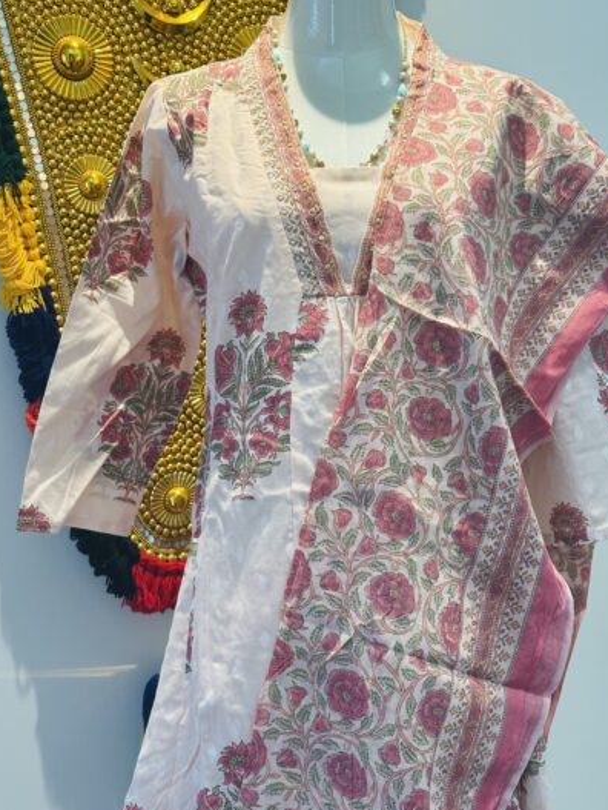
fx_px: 1263
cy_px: 428
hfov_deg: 27.1
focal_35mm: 54
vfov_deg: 35.5
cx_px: 332
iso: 125
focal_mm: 6.86
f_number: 1.78
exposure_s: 1/60
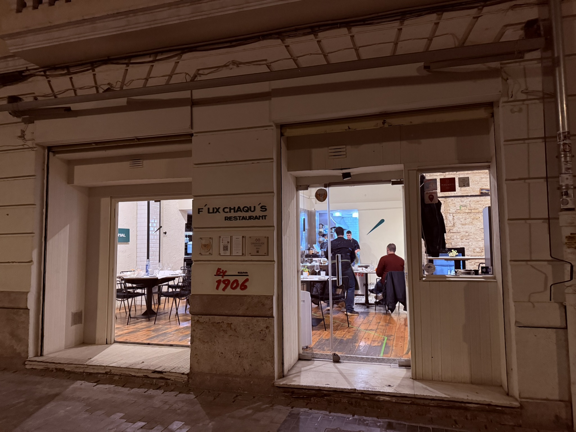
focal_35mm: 24
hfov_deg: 71.6
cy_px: 216
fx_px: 399
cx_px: 288
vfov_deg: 56.8
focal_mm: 6.76
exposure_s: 1/40
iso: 800
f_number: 1.78
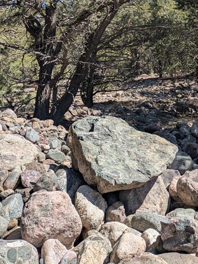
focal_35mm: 53
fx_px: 404
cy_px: 63
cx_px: 186
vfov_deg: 35.3
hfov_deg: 26.4
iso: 44
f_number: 1.89
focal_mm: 5.43
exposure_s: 1/1733
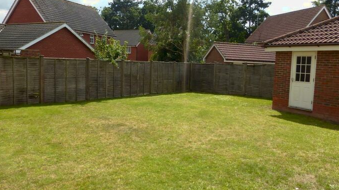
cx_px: 173
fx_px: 243
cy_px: 80
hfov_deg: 69.9
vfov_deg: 42.7
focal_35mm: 27
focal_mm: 4.3
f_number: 3.3
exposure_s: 1/800
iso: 100
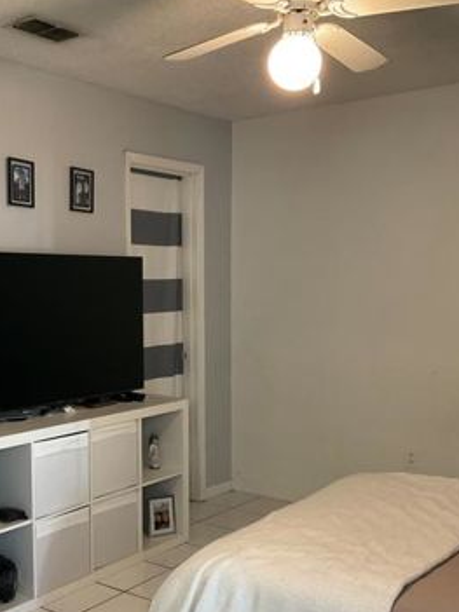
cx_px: 175
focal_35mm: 44
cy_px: 366
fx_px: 778
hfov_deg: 32.7
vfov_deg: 42.8
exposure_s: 1/40
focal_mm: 3
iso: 200
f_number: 1.8
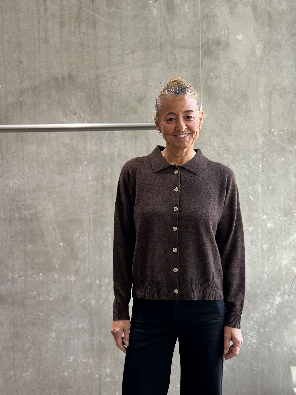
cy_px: 198
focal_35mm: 48
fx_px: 547
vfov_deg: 39.7
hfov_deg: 30.3
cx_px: 148
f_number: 1.78
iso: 125
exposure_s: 1/121
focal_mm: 6.86
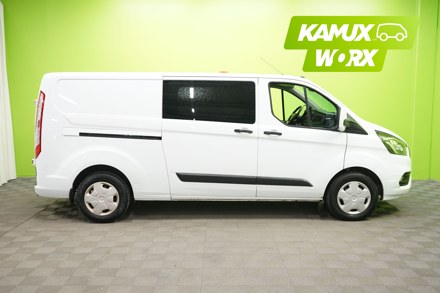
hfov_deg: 54.4
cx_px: 220
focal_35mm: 35
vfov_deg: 37.9
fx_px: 428
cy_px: 146
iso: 800
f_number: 5
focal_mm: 35
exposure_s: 1/30
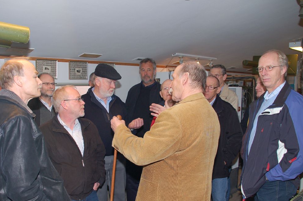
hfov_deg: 57.2
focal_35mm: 33
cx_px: 134
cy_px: 117
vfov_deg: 39.7
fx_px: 277
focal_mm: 18
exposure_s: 1/60
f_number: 5
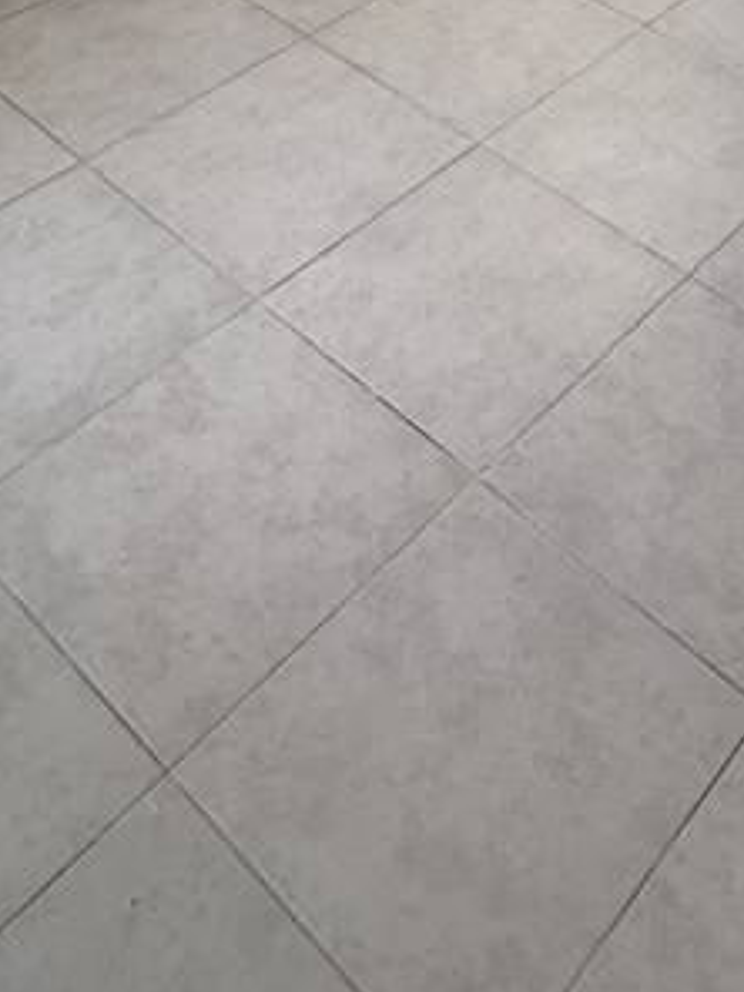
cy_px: -352
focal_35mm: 51
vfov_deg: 29.1
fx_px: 1462
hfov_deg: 27.2
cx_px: 710
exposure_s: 1/120
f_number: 2.2
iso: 200
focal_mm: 2.22
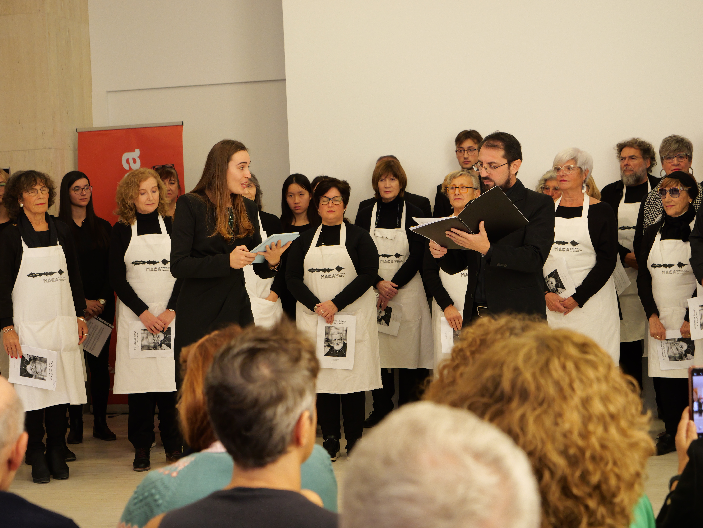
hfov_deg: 28.6
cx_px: 352
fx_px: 1381
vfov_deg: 21.6
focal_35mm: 68
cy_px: 264
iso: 1000
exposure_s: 1/80
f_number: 3.9
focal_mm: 34
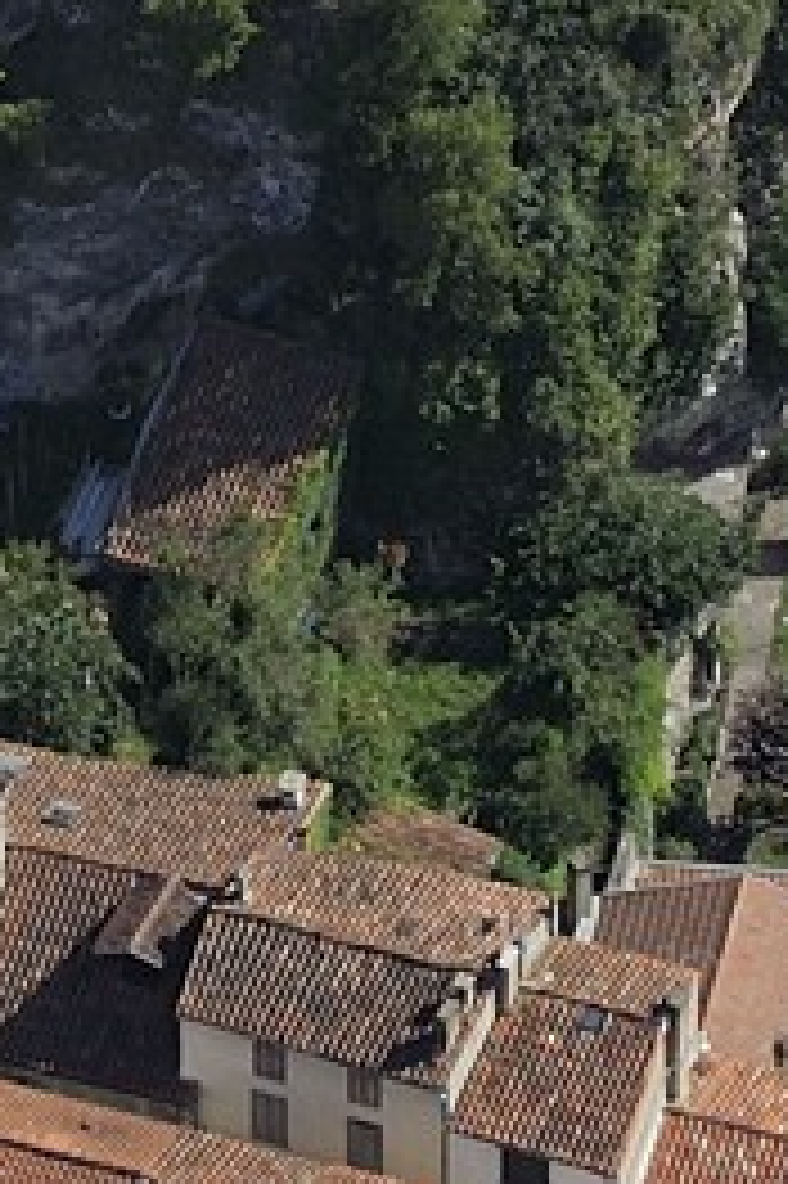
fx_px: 30967
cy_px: -1958
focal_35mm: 942
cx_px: 153
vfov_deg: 2.2
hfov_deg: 1.5
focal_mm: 155
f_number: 5
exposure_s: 1/1000
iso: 200
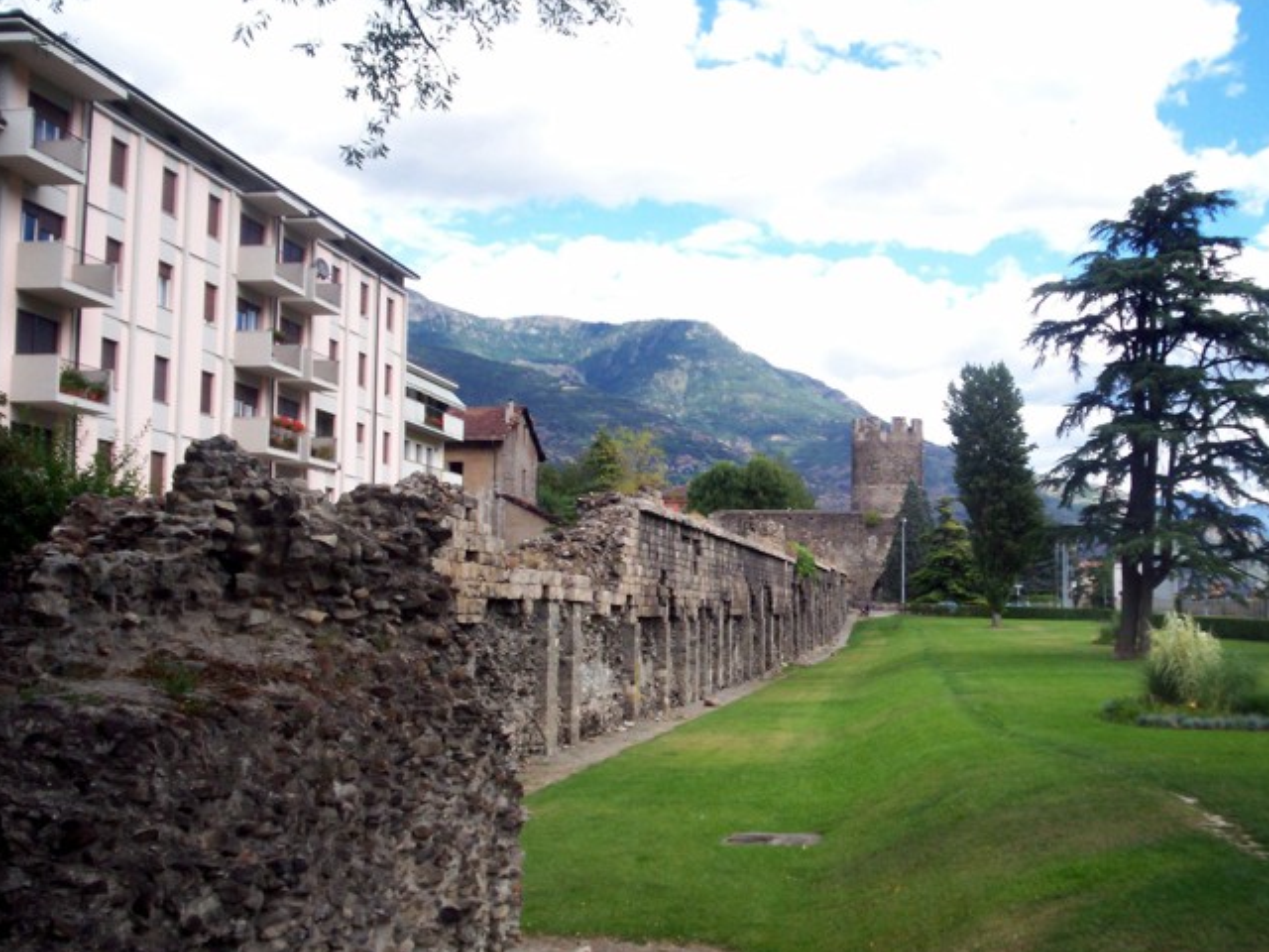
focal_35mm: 45
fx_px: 1650
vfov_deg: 32.2
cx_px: 781
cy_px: 528
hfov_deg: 41.8
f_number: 4.5
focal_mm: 5.9
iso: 100
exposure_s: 1/318
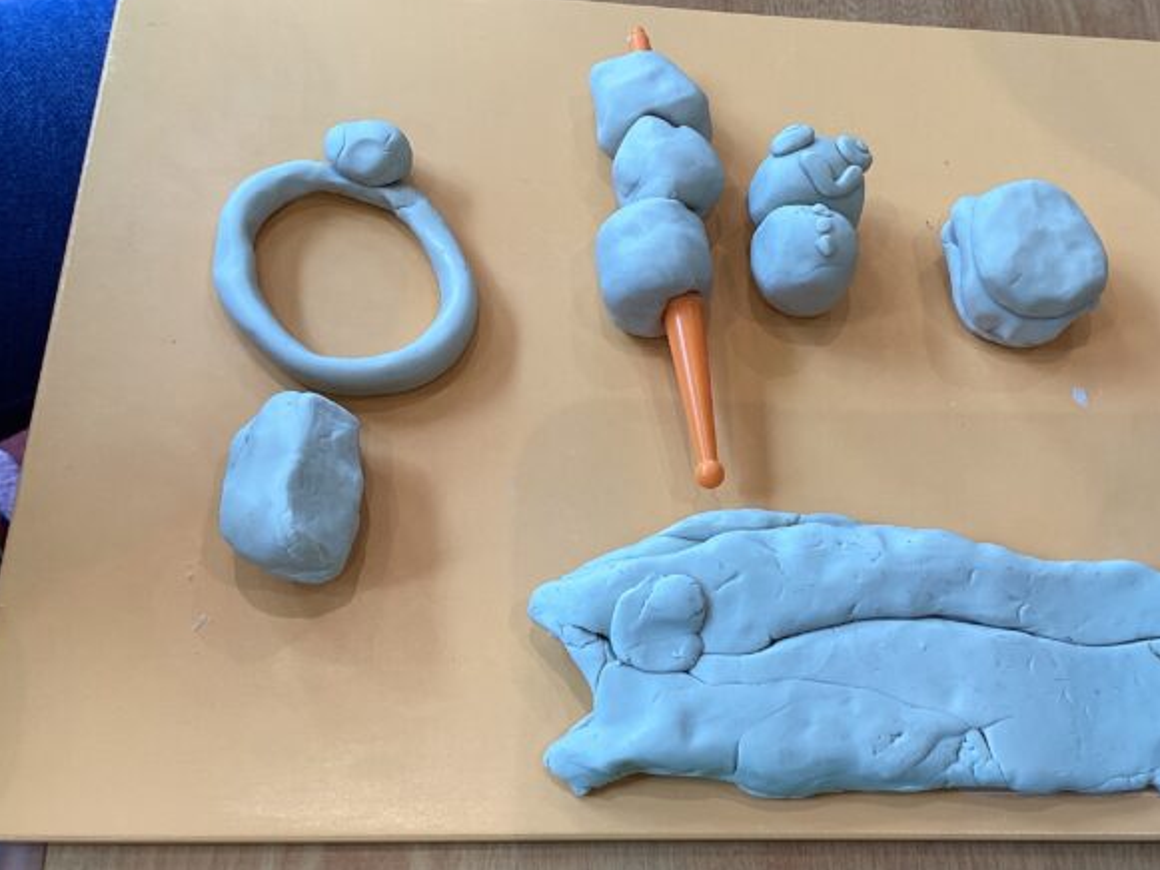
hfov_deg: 45.4
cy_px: 479
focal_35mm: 41
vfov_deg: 35.1
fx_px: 1374
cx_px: 719
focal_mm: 3.3
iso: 50
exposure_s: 1/60
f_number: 2.4
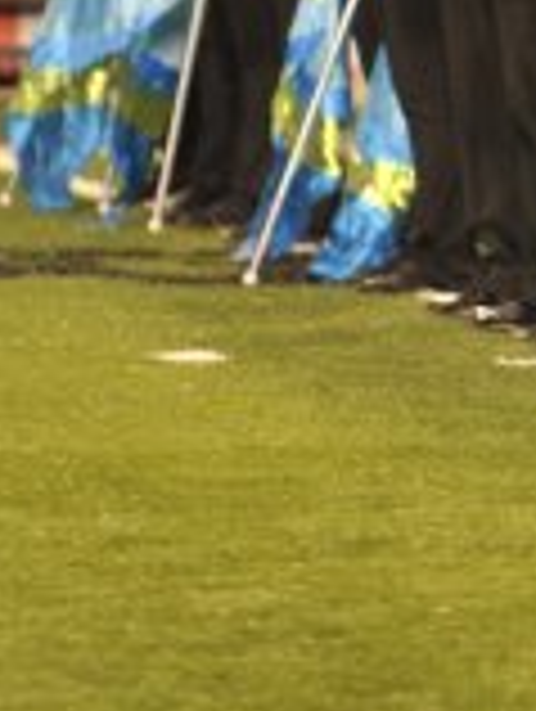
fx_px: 17457
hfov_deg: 1.8
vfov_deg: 2.3
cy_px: -27
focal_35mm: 848
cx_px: 642
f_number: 2.8
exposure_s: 1/60
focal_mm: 155
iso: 250
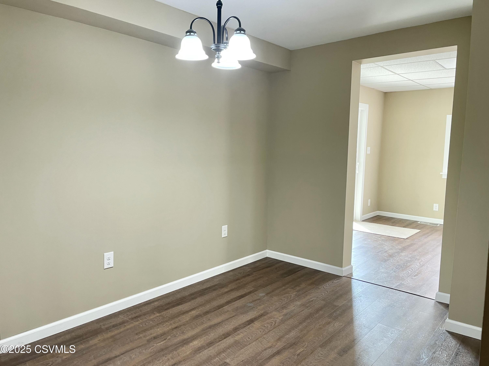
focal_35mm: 26
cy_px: 183
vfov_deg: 53.1
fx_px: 367
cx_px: 244
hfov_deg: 67.3
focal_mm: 4.2
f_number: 1.6
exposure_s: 1/60
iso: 100
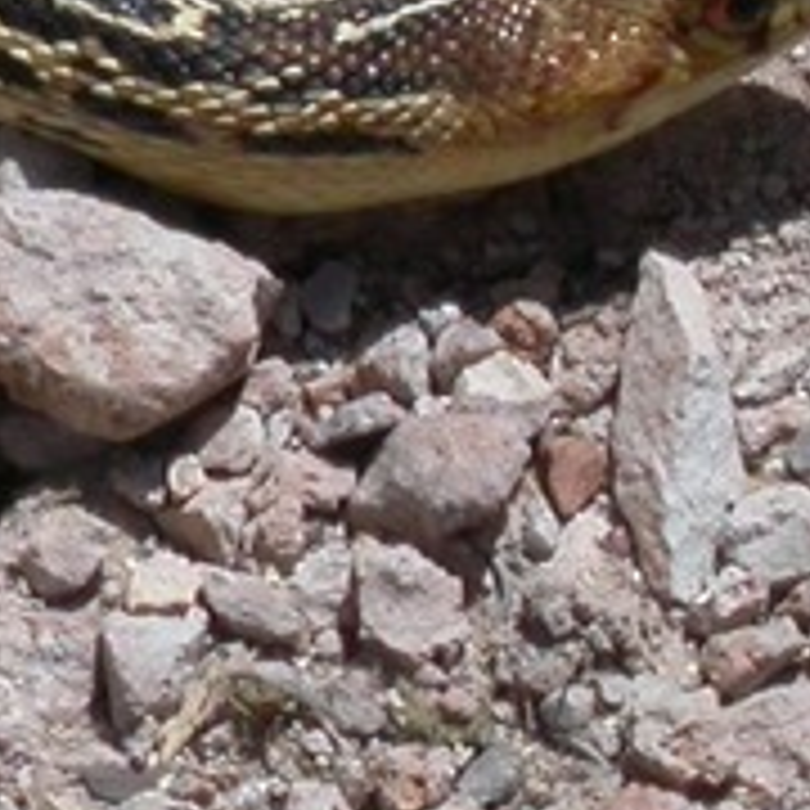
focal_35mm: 758
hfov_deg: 2.3
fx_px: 20067
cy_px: -27
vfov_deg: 2.3
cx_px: -171
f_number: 9.2
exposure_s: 1/442
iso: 100
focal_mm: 32
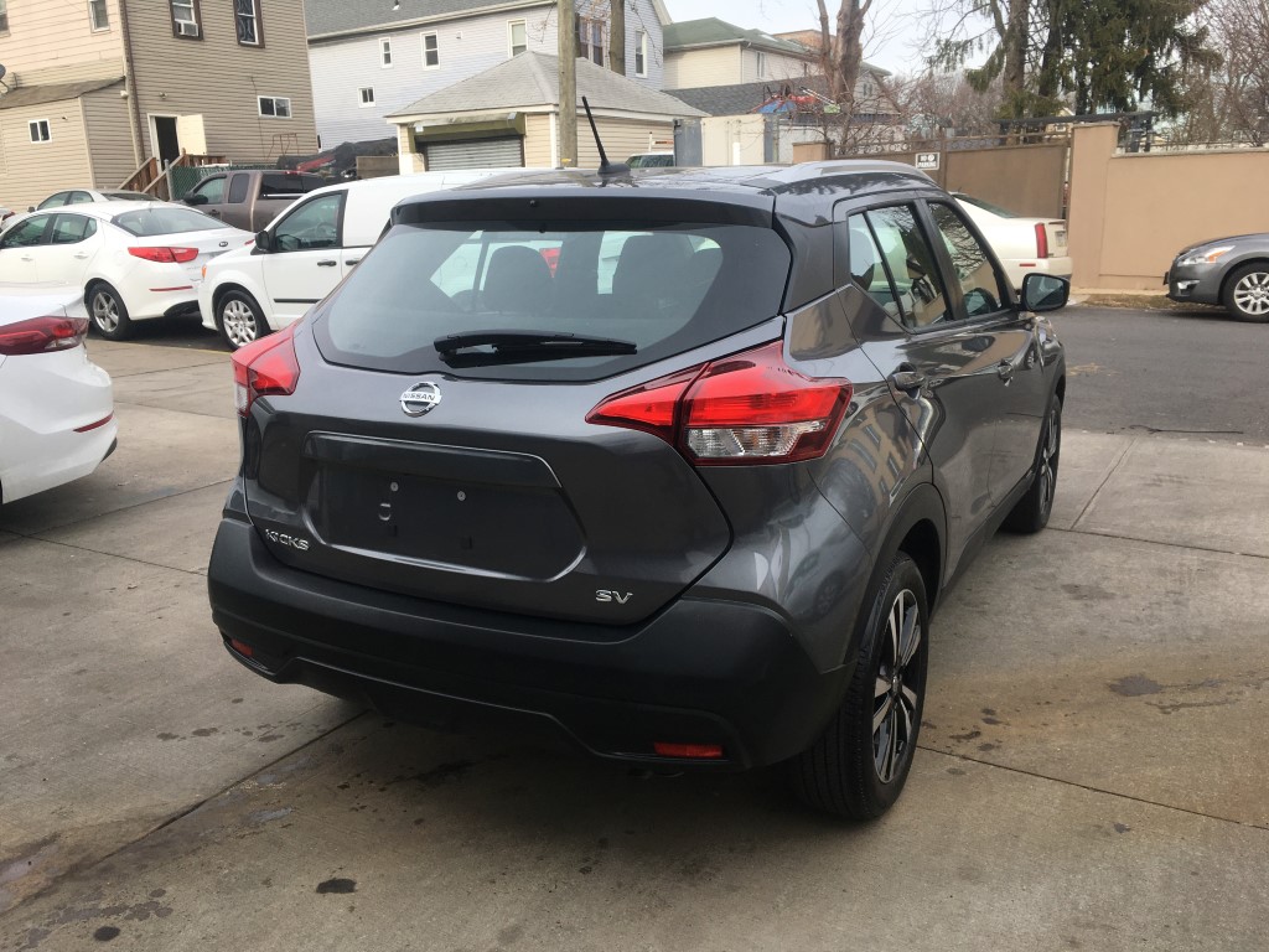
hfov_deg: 61.7
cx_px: 634
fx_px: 1063
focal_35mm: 29
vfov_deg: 48.2
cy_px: 476
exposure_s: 1/463
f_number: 2.2
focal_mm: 4.15
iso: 25
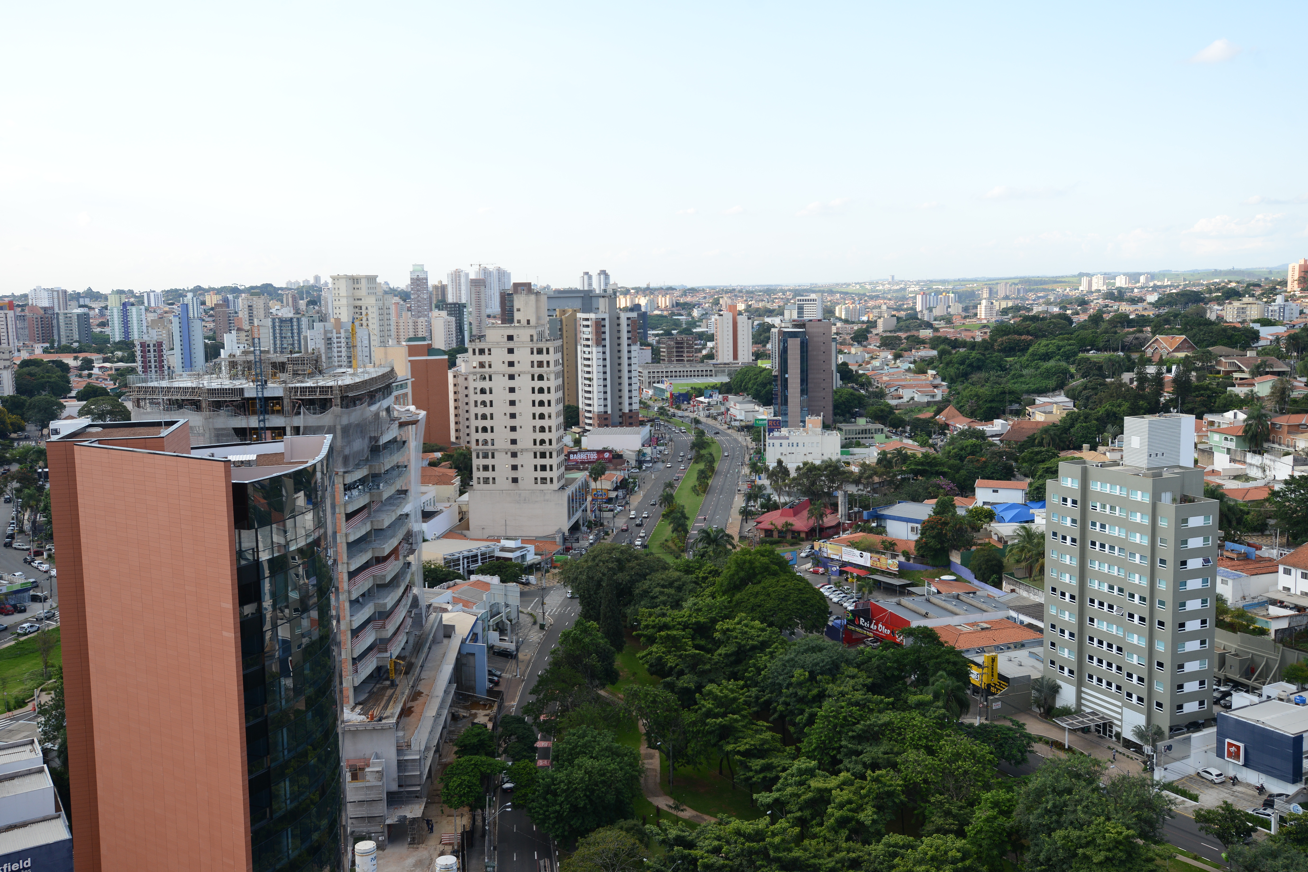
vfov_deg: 37.9
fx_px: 1272
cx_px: 654
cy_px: 436
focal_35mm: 35
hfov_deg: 54.4
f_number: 5
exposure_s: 1/640
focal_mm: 35
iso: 320
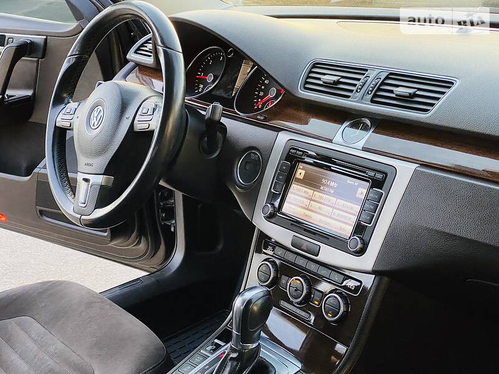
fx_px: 750
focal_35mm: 52
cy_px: 187
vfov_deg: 28.0
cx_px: 250
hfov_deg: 36.8
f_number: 2
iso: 160
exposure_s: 1/74
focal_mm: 6
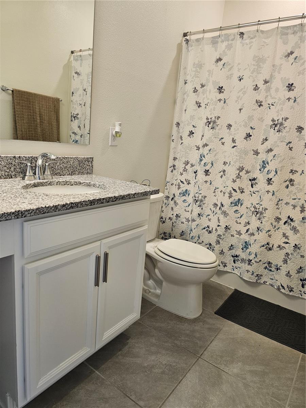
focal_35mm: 23
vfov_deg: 73.9
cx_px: 153
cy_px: 204
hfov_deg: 58.9
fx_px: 271
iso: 160
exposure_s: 1/120
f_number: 1.7
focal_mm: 6.3
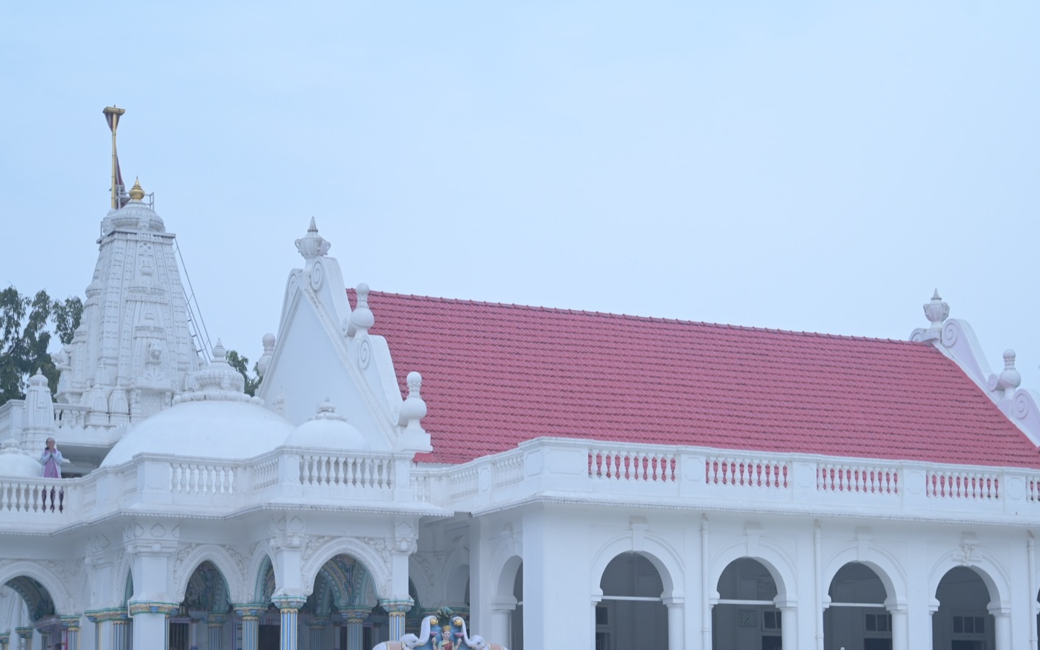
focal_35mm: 77
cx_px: 627
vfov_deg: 16.9
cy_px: 466
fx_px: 2182
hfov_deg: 26.7
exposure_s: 1/100
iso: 500
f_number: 5
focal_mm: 55
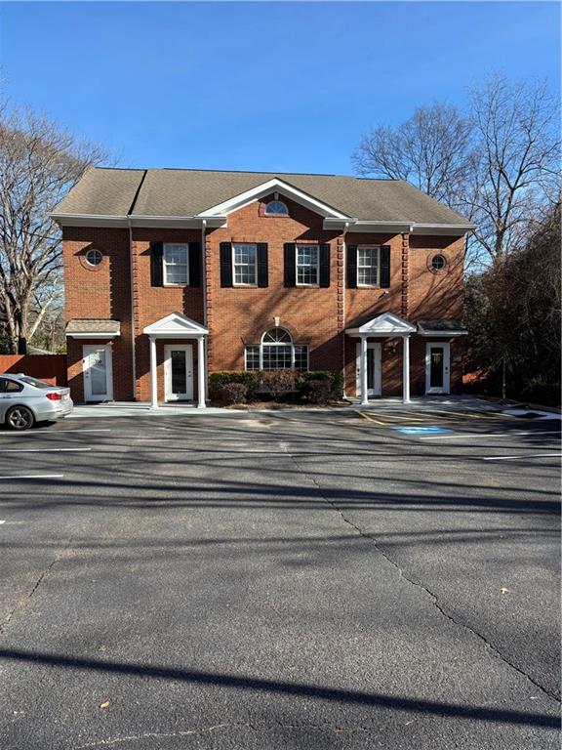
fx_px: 563
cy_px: 375
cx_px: 281
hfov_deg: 53.1
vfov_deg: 67.3
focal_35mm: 26
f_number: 1.6
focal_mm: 5.96
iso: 50
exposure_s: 1/1399
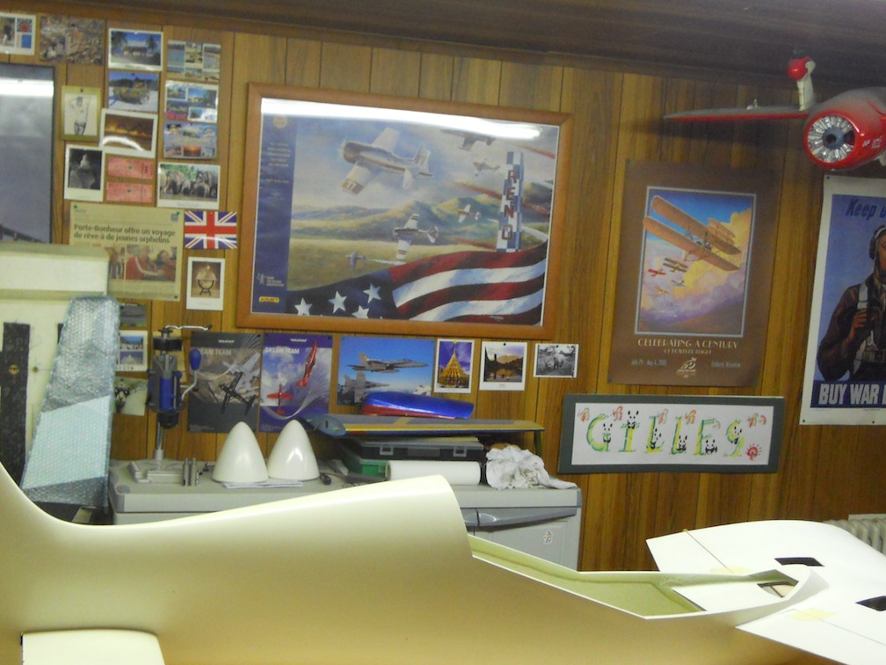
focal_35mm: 45
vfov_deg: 32.1
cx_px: 370
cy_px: 398
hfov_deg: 41.9
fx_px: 1152
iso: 500
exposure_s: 1/125
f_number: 2.8
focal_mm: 5.7
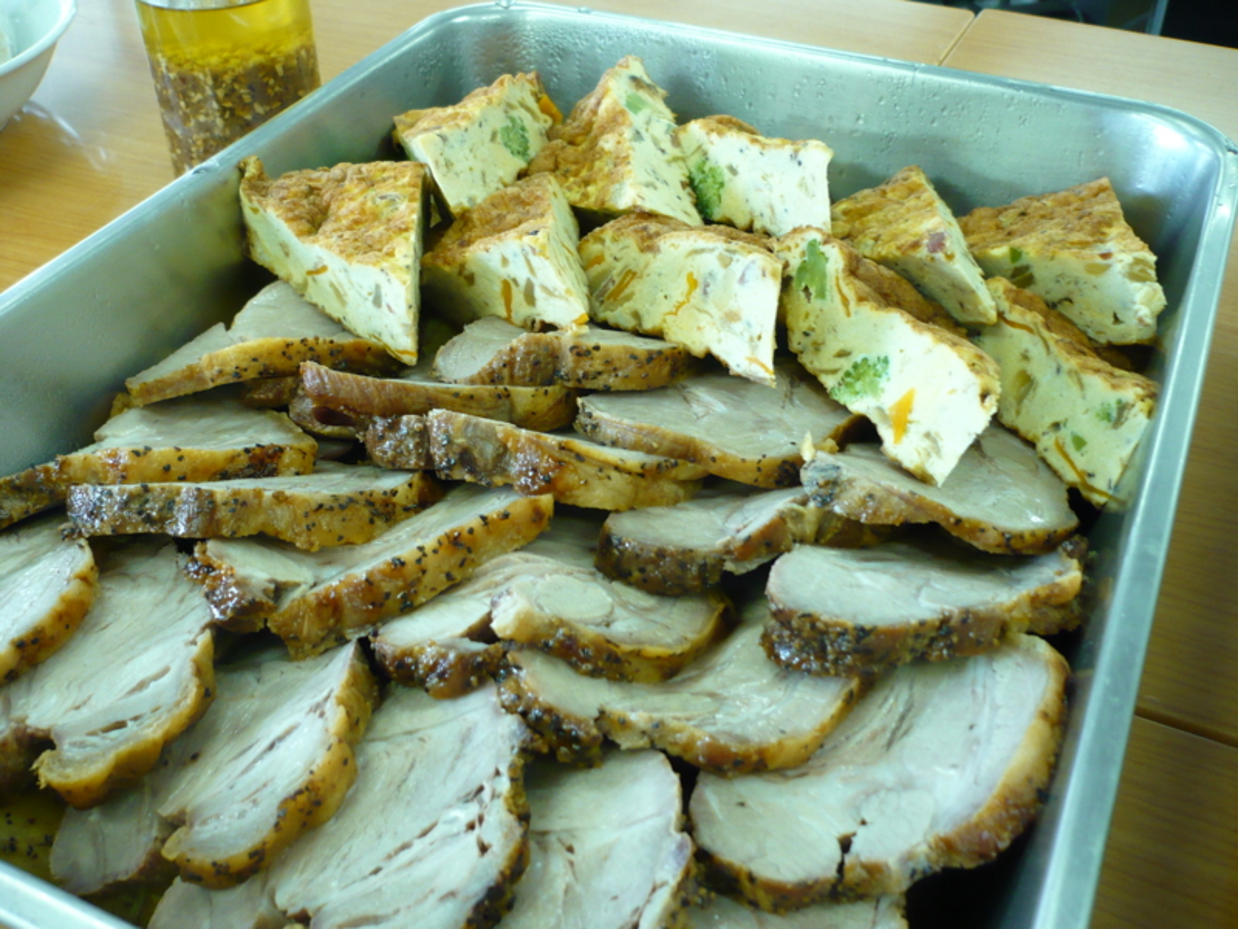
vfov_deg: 40.7
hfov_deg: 52.6
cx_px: 619
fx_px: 1252
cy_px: 464
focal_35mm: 35
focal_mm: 5.8
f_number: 2.8
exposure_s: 1/30
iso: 200
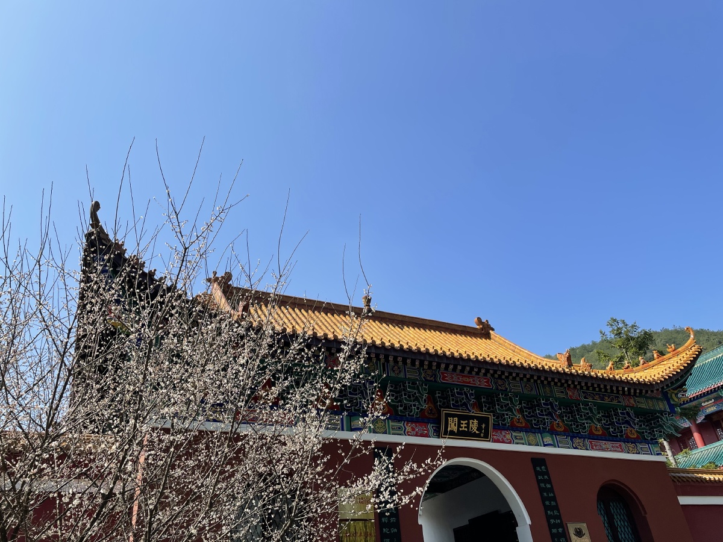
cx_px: 362
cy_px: 271
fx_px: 543
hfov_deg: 67.3
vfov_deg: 53.1
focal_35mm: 26
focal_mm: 4.2
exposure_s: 1/2959
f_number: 1.6
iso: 32
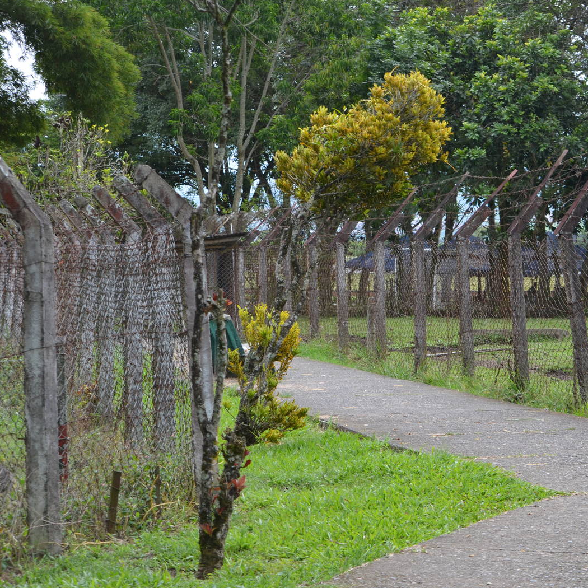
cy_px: 293
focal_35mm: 107
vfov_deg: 16.3
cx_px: 420
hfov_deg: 16.3
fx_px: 2050
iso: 200
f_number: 8
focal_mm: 55
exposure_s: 1/200
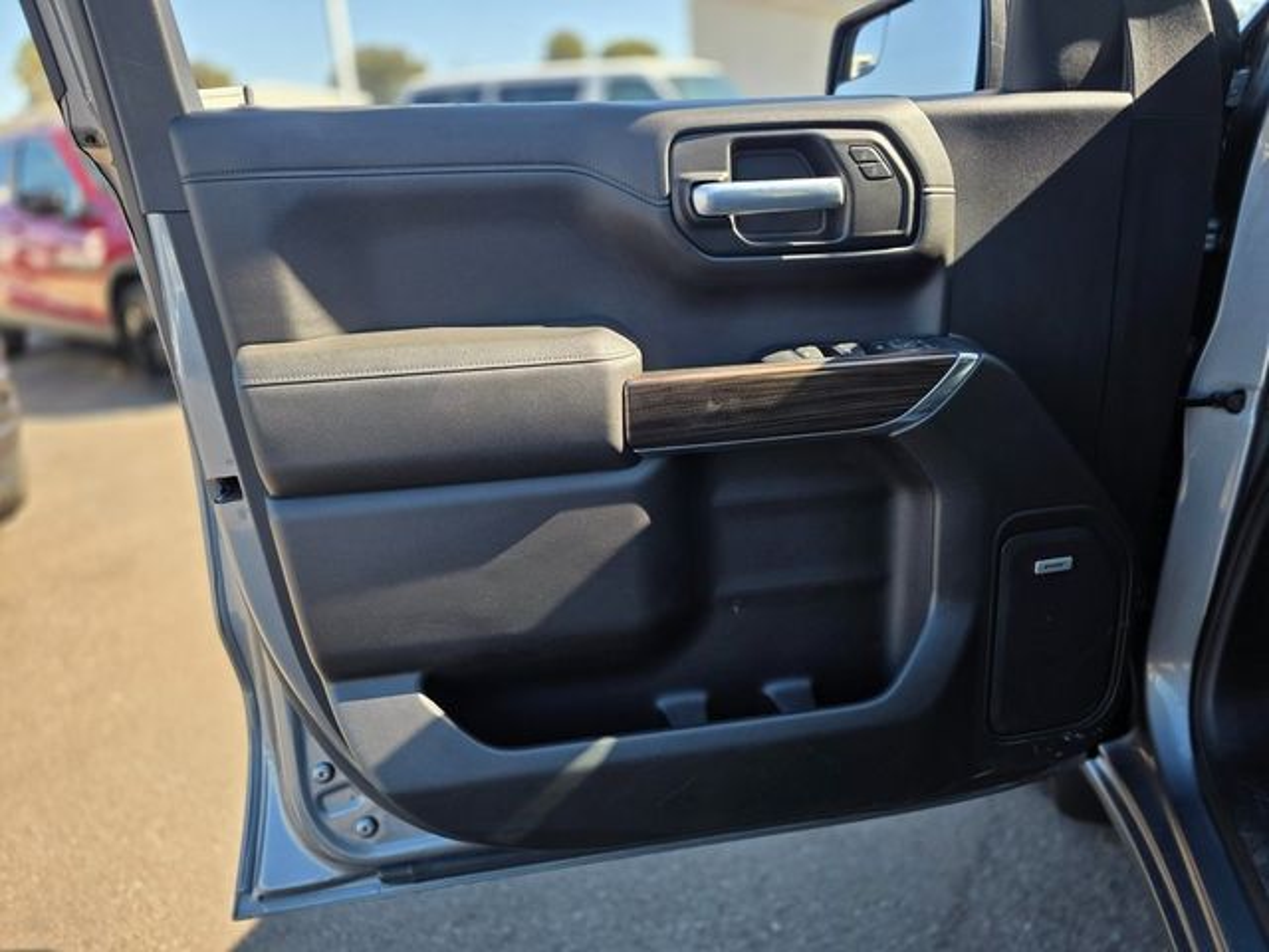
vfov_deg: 58.9
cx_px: 634
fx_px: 843
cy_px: 476
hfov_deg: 73.9
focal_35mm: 23
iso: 32
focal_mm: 6.3
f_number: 1.7
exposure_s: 1/359
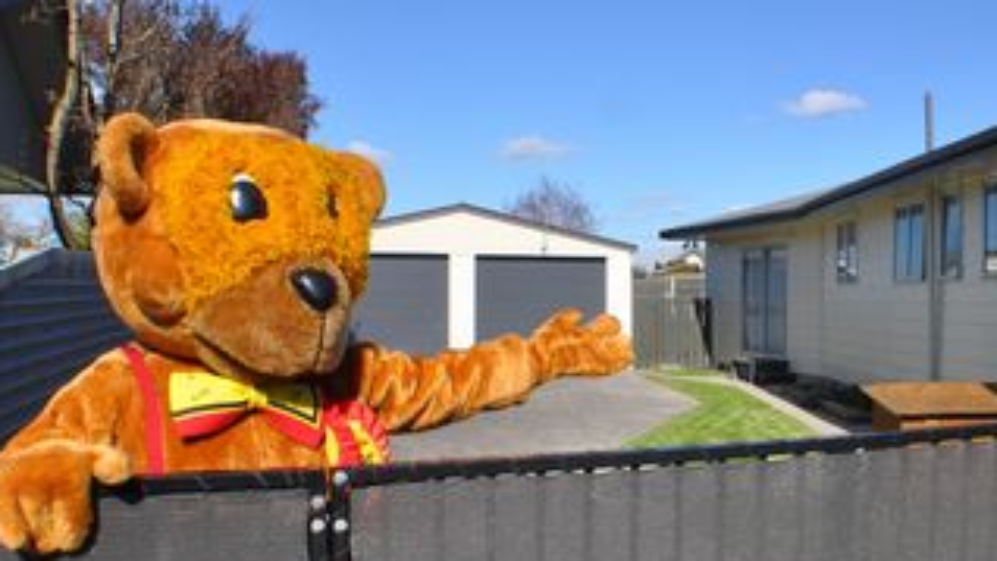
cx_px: 655
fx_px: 1348
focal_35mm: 51
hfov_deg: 40.1
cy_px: 290
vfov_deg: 23.5
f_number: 13
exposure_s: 1/160
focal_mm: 22
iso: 200
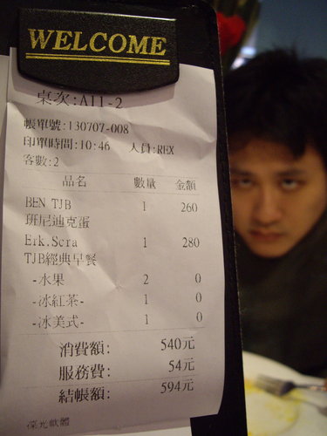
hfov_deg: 37.7
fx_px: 479
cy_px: 218
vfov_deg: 49.0
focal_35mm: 38
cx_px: 164
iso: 400
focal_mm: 7.9
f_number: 2.8
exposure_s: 1/50
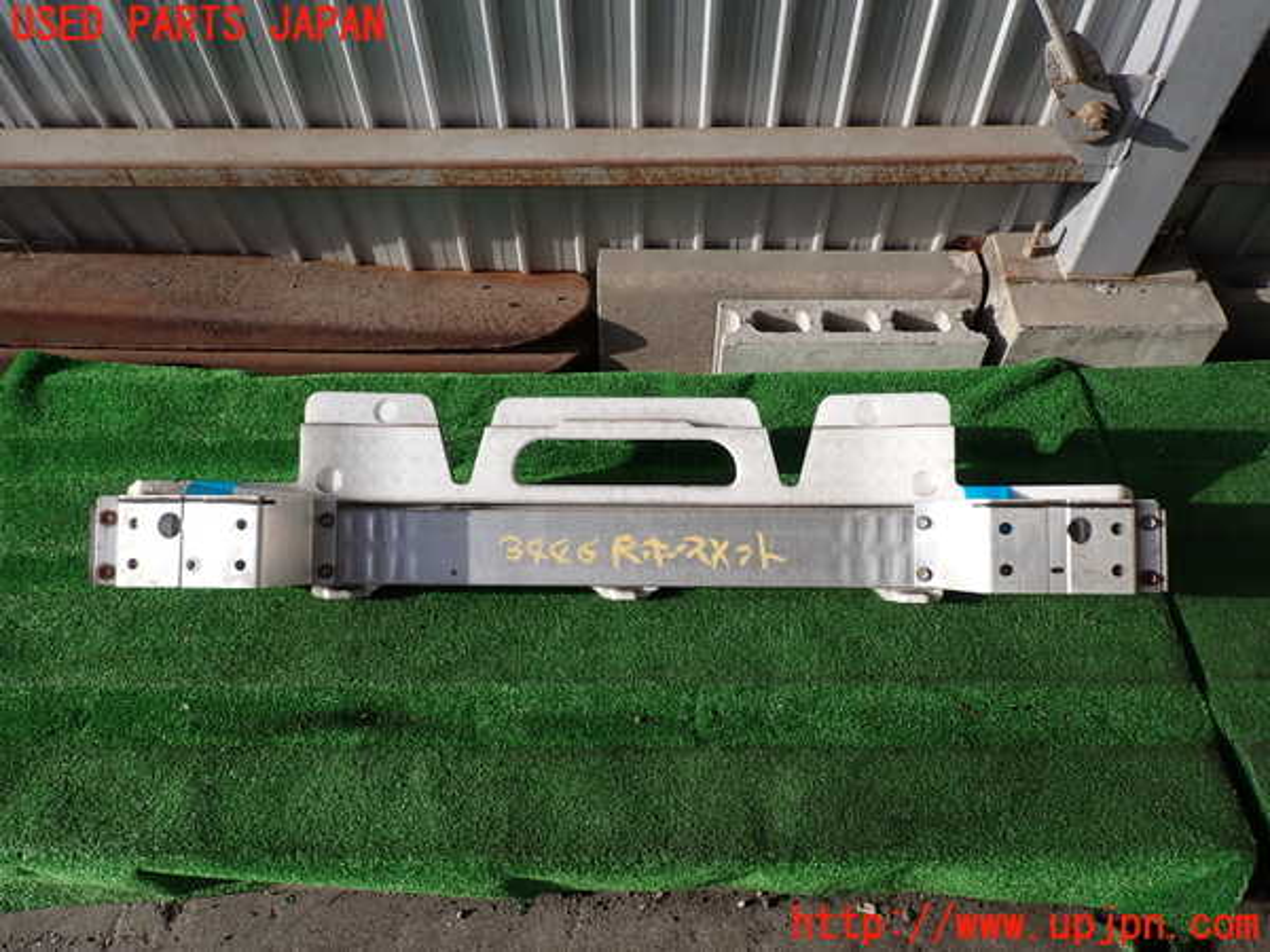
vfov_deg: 54.9
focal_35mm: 25
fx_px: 917
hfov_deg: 69.4
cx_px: 635
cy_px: 476
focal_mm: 4.5
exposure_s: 1/160
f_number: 8
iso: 100
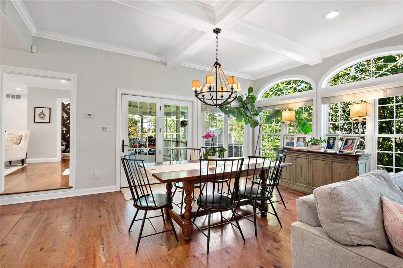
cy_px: 134
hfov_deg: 96.7
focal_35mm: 16
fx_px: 179
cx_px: 202
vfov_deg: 73.7
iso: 400
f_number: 8
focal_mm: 8
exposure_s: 1/25
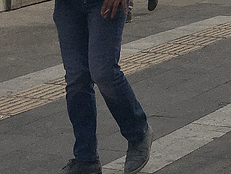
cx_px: 387
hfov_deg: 12.1
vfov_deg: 9.1
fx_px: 1021
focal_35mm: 153
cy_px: -169
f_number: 2.2
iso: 25
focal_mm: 4.15
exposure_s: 1/1972
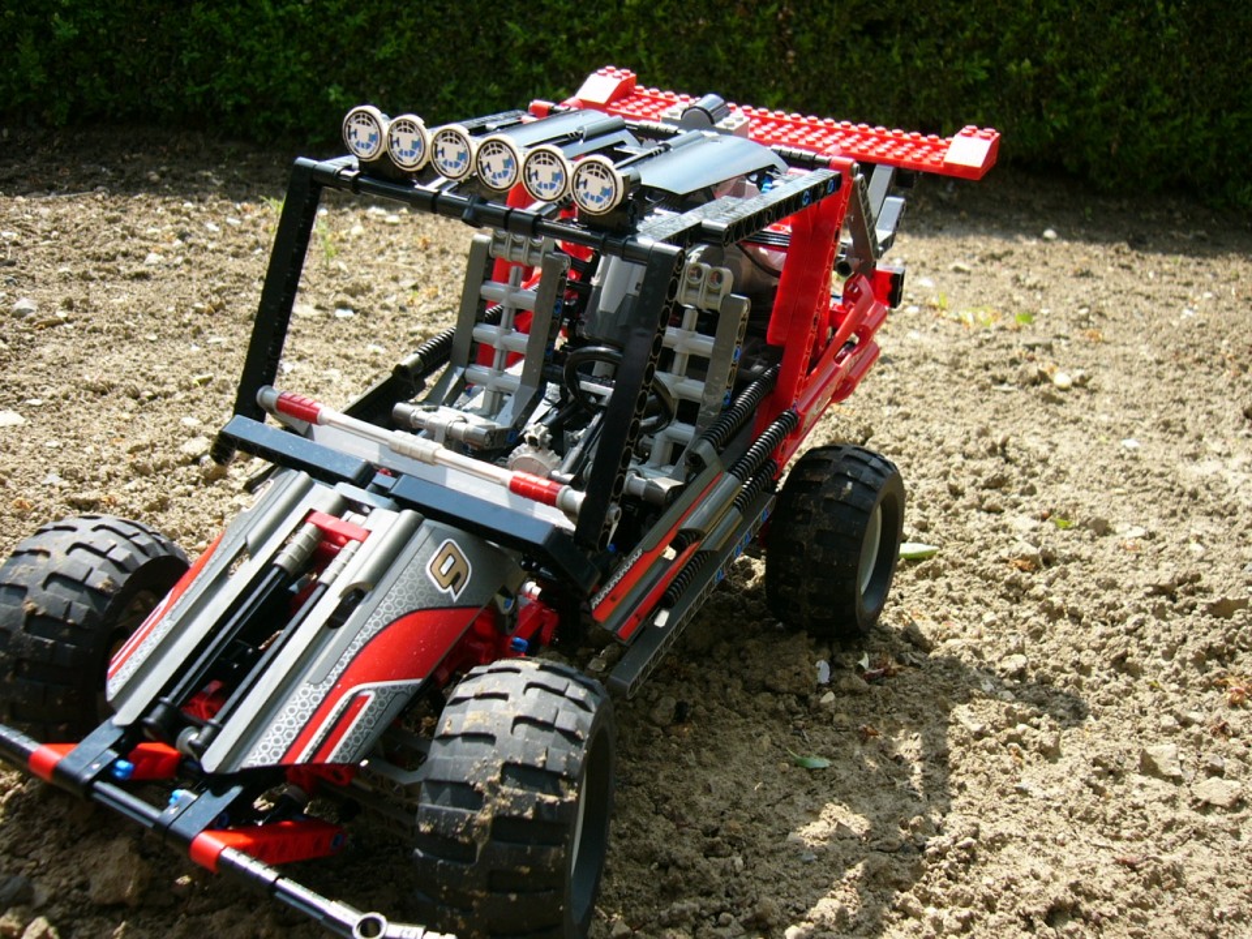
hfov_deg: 52.6
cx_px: 626
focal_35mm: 35
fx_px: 1266
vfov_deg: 40.7
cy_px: 470
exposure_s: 1/400
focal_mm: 5.8
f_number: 2.8
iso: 50
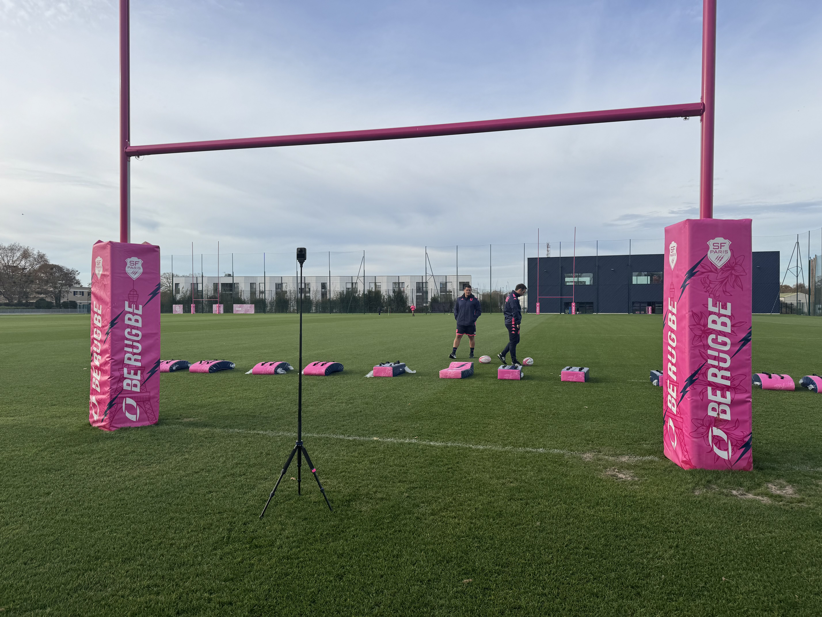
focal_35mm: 24
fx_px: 570
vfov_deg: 56.8
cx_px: 411
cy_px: 308
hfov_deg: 71.6
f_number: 1.78
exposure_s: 1/3413
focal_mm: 6.76
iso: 80
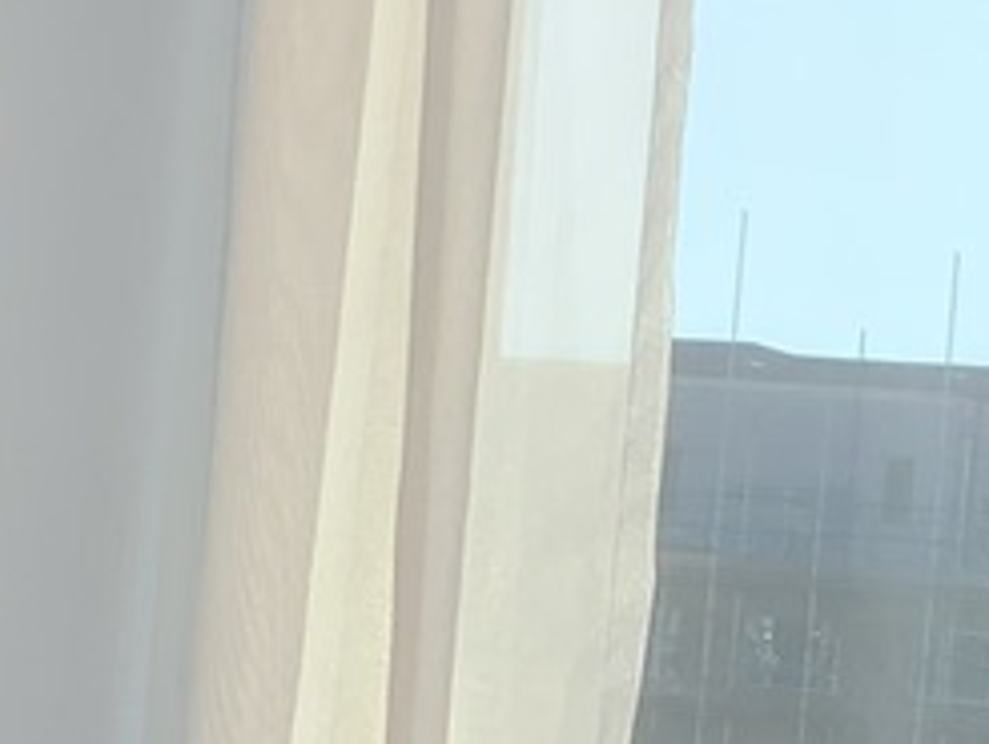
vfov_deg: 8.7
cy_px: 1532
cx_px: 977
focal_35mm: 161
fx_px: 4604
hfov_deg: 12.1
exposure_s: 1/627
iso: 25
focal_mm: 3.3
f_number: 2.4
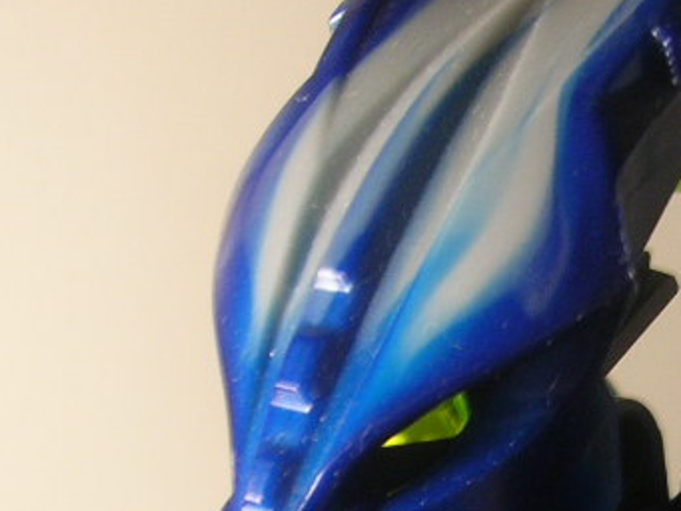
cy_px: 555
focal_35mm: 105
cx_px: 605
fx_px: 2066
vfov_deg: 13.8
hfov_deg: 18.4
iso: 50
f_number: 2.8
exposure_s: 1/30.1
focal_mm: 5.8
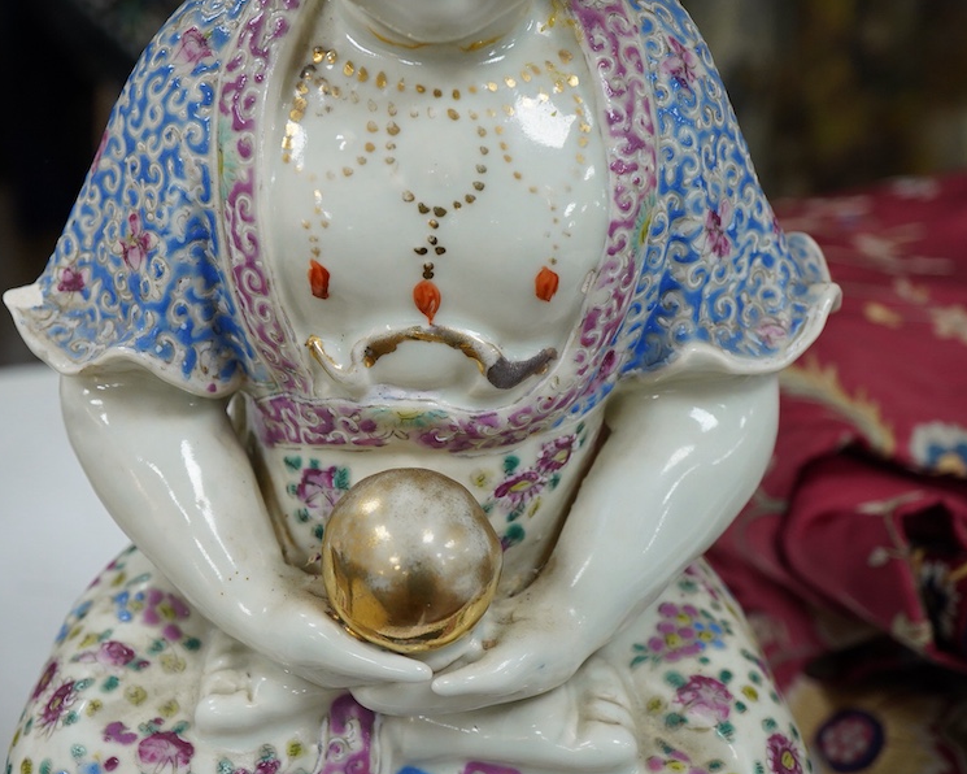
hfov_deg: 36.6
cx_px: 400
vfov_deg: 29.7
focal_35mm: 51
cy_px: 388
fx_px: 1460
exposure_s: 1/125
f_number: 8
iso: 1250
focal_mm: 30
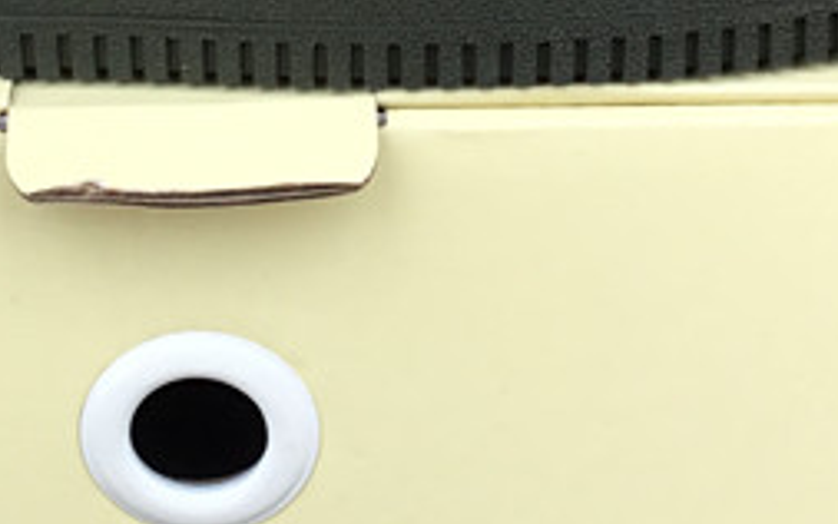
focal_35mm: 117
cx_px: 229
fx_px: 2671
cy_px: -104
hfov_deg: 17.7
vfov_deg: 11.0
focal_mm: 3.3
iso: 25
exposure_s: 1/261
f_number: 2.4
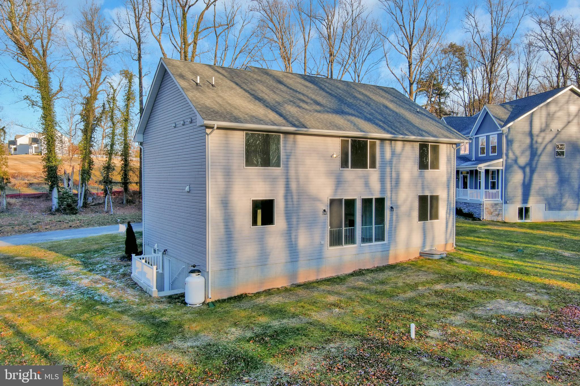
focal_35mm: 29
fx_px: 467
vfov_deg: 45.0
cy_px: 193
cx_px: 290
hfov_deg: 63.7
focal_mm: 10.57
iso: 100
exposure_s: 1/50
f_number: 7.1
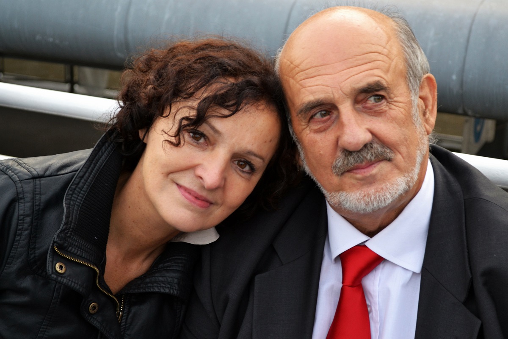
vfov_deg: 18.9
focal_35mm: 72
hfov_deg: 28.1
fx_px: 1016
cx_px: 254
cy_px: 170
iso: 450
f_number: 5.3
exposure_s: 1/60
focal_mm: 48
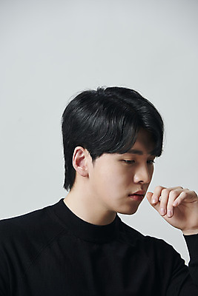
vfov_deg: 11.4
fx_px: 1484
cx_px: 99
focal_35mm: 180
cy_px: 148
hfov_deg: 7.6
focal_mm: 180
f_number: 7.1
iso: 64
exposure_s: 1/125
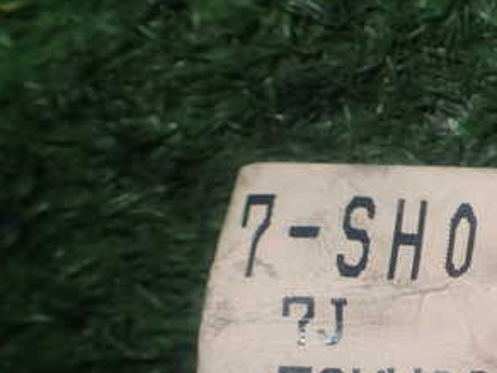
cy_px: 286
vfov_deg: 18.8
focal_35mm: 78
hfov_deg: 24.0
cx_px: 494
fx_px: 1120
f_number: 2.7
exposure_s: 1/100
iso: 100
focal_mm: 6.83
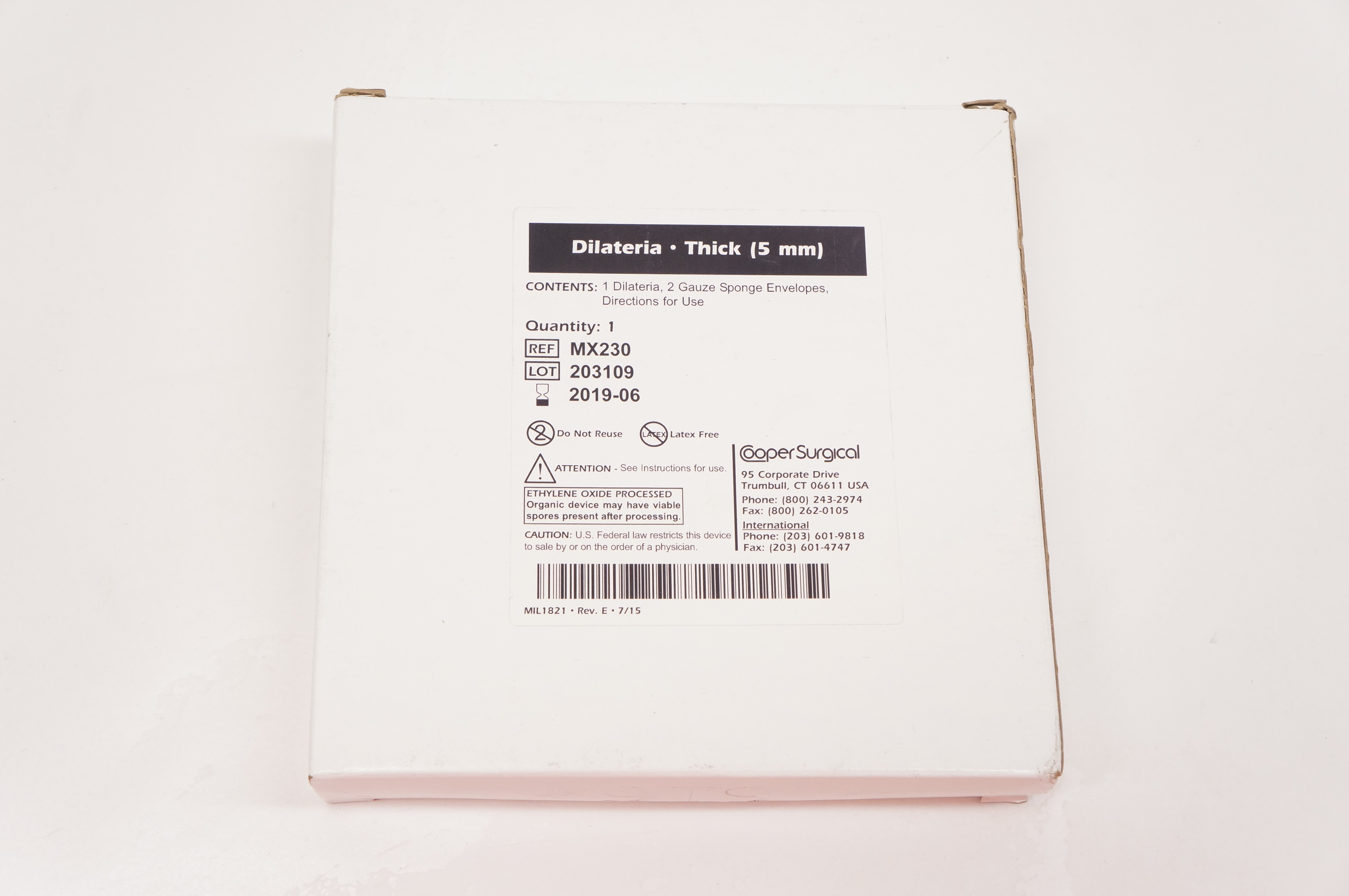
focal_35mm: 48
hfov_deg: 41.2
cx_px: 674
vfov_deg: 28.0
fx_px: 1797
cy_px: 448
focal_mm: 32
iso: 800
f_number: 7.1
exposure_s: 1/100
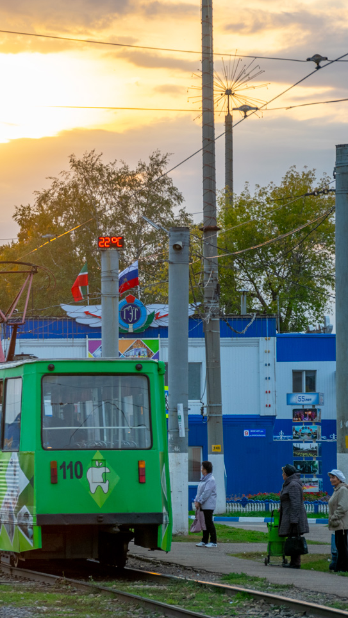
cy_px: 309
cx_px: 3
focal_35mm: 201
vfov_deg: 10.7
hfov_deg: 6.0
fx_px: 3293
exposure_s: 1/125
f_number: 5.6
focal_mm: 85
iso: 100
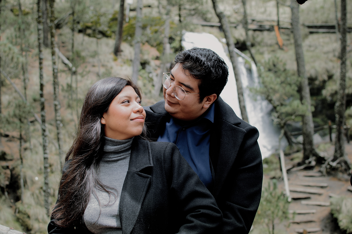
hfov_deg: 37.9
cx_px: 176
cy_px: 117
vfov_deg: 25.8
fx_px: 513
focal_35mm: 52
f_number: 3.2
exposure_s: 1/200
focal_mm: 35
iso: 100
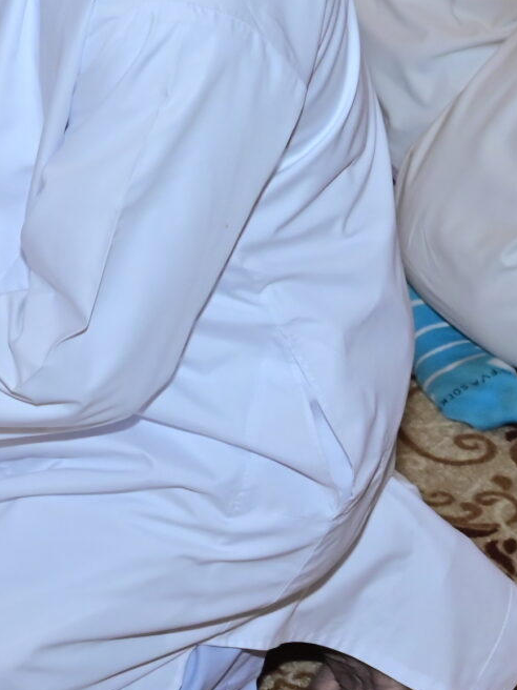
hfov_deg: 10.4
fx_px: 2688
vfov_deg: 14.5
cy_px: 79
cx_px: -389
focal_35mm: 135
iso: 640
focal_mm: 36
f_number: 8
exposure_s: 1/125
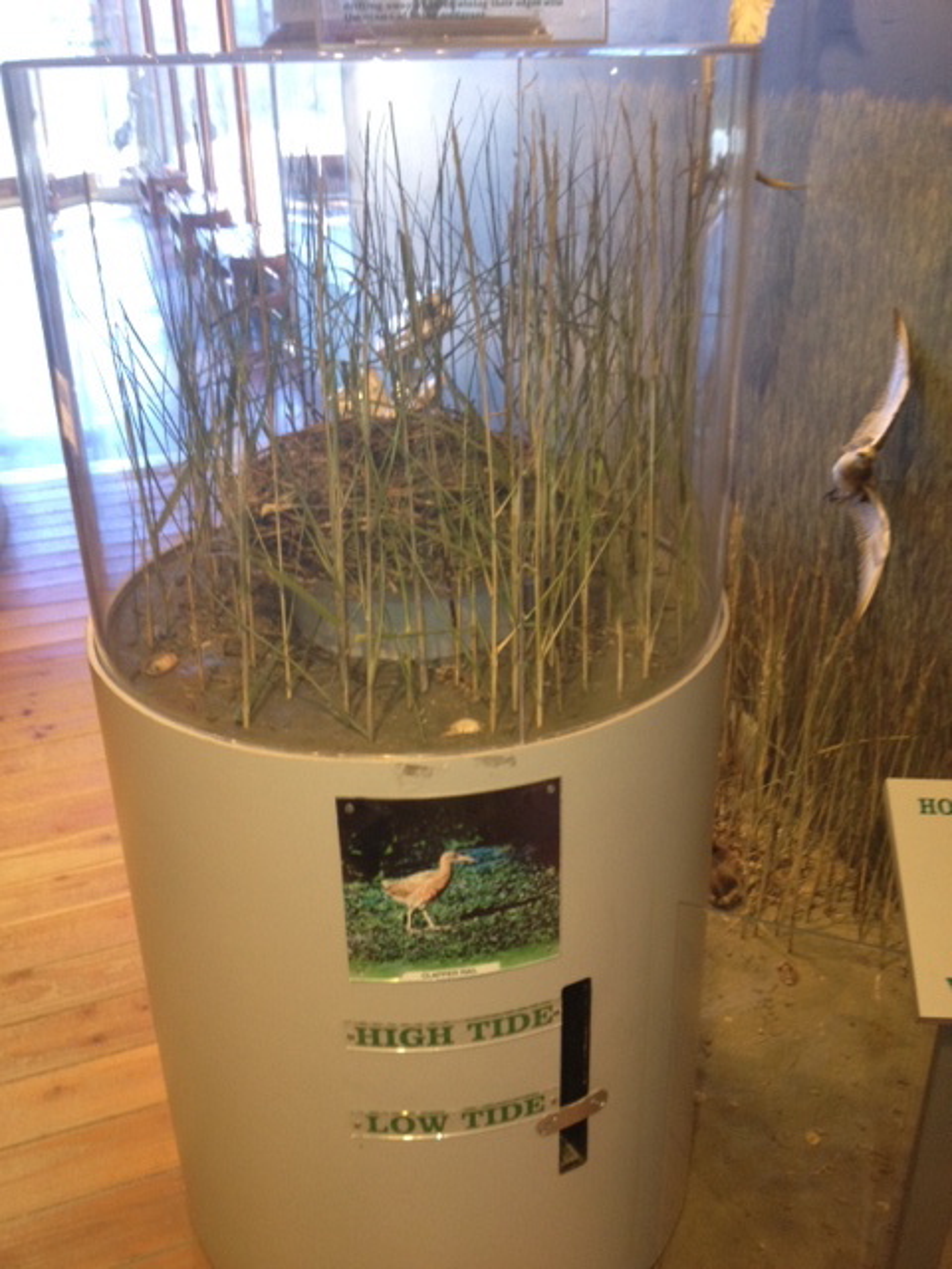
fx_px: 1283
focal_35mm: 35
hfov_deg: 40.7
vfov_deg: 52.6
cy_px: 634
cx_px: 476
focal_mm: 4.28
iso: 160
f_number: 2.4
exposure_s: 1/20
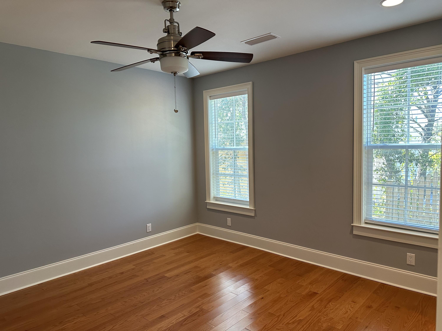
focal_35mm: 24
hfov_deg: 71.6
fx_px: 306
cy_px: 166
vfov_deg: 56.8
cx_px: 221
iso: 200
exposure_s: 1/120
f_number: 1.78
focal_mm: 6.86
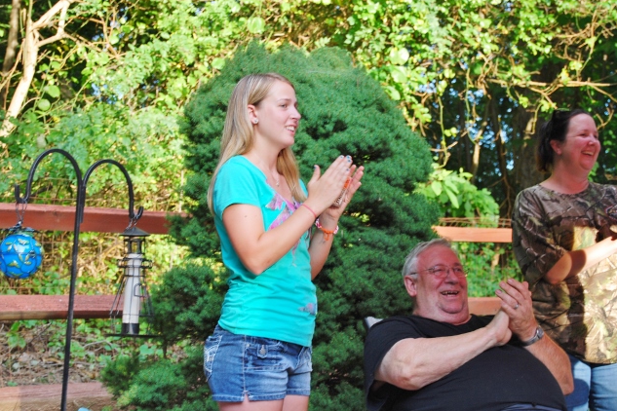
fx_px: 1431
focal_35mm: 84
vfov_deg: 16.4
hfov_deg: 24.3
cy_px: 206
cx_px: 308
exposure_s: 1/50
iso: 200
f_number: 5.6
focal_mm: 55
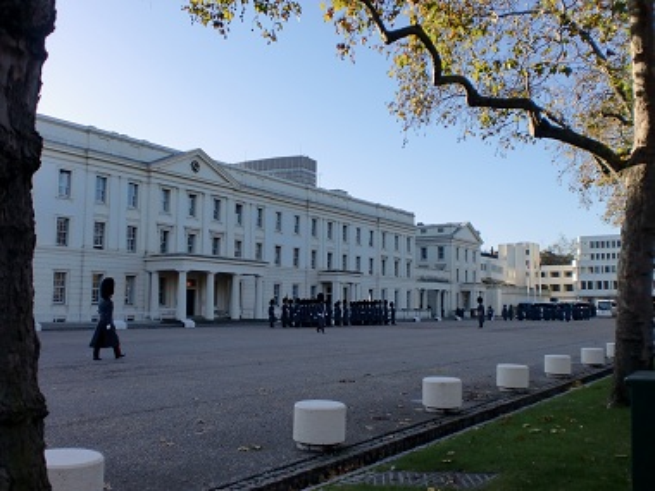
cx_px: 328
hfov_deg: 52.6
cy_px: 246
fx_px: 662
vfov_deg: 40.7
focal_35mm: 35
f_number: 3.1
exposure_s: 1/640
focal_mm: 6.3
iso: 64
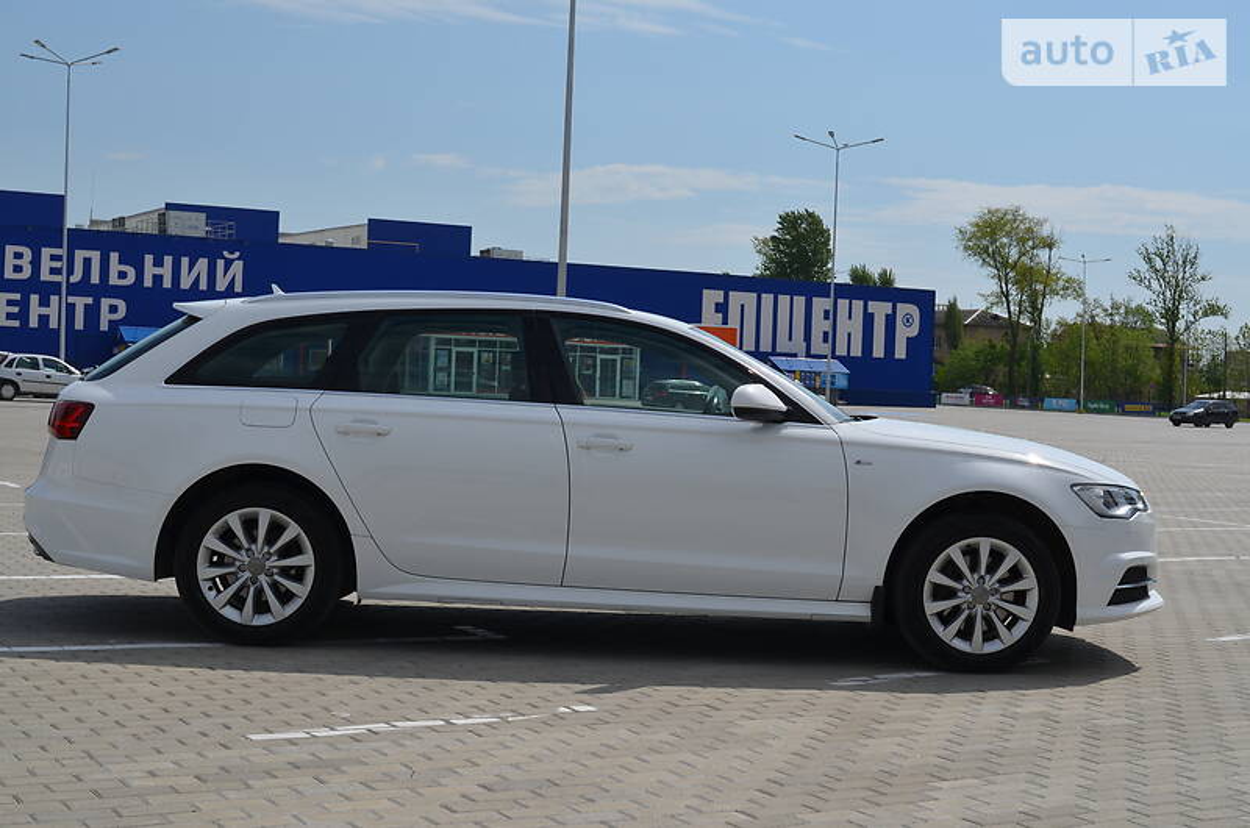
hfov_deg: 37.9
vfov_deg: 25.6
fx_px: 1819
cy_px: 414
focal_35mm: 52
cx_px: 625
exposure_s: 1/320
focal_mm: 35
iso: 100
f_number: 9
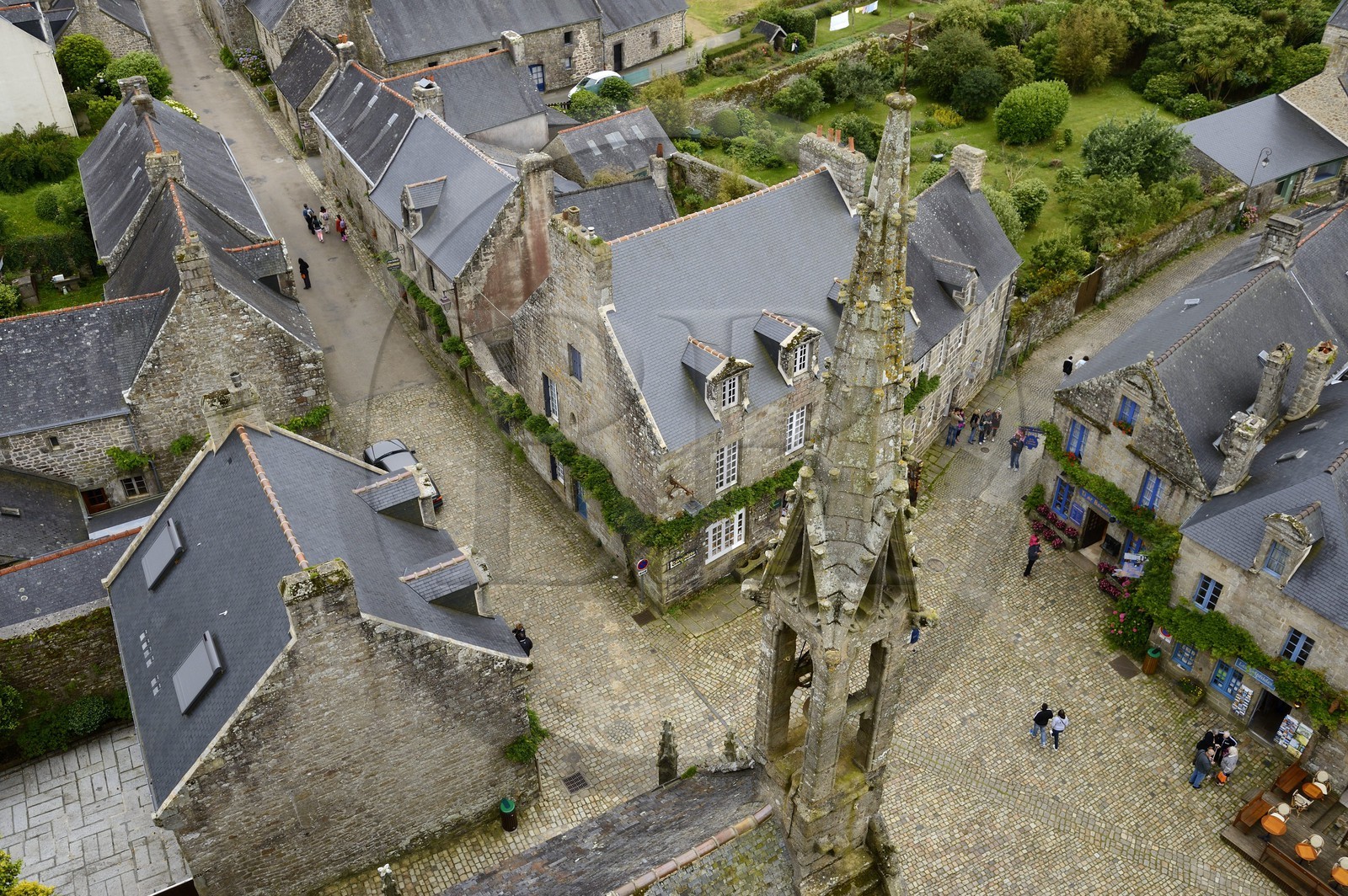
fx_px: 1085
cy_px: 448
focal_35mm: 29
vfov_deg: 44.9
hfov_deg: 63.7
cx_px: 674
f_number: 5.6
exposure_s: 1/200
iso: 400
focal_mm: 29
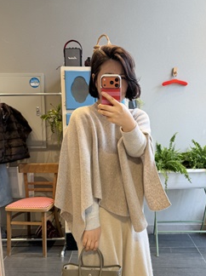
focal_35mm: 37
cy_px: 173
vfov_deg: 49.7
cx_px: 113
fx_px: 294
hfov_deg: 38.5
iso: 50
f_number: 1.78
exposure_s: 1/125
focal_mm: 6.76
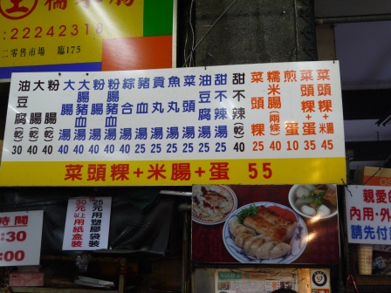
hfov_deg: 46.8
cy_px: 146
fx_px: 452
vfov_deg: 36.0
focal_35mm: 40
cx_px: 196
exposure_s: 1/60
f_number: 4.4
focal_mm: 20
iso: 800
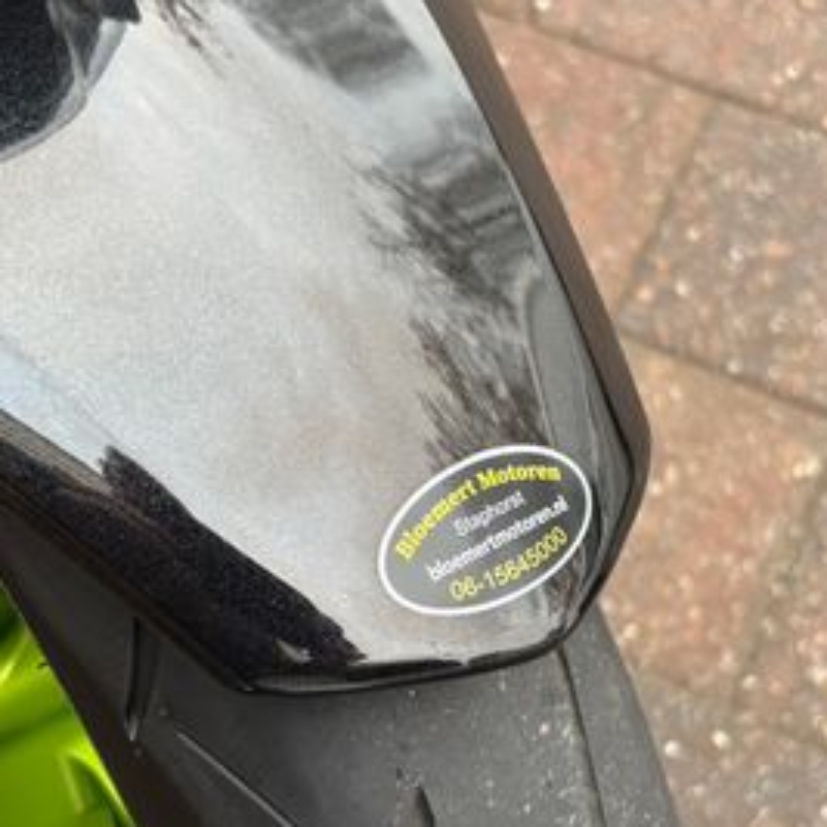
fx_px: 1487
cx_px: 372
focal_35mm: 55
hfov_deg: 31.1
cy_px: 492
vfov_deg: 31.0
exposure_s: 1/50
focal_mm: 5.96
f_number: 1.6
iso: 250
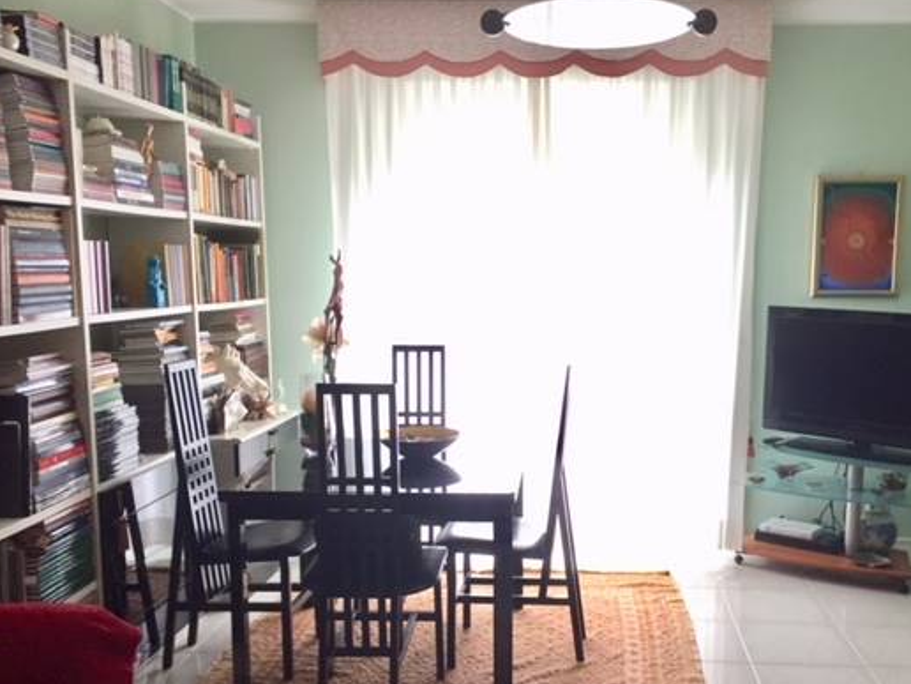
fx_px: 947
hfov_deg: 51.0
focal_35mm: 36
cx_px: 549
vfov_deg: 39.5
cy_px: 401
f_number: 2.2
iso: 200
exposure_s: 1/33
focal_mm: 4.15
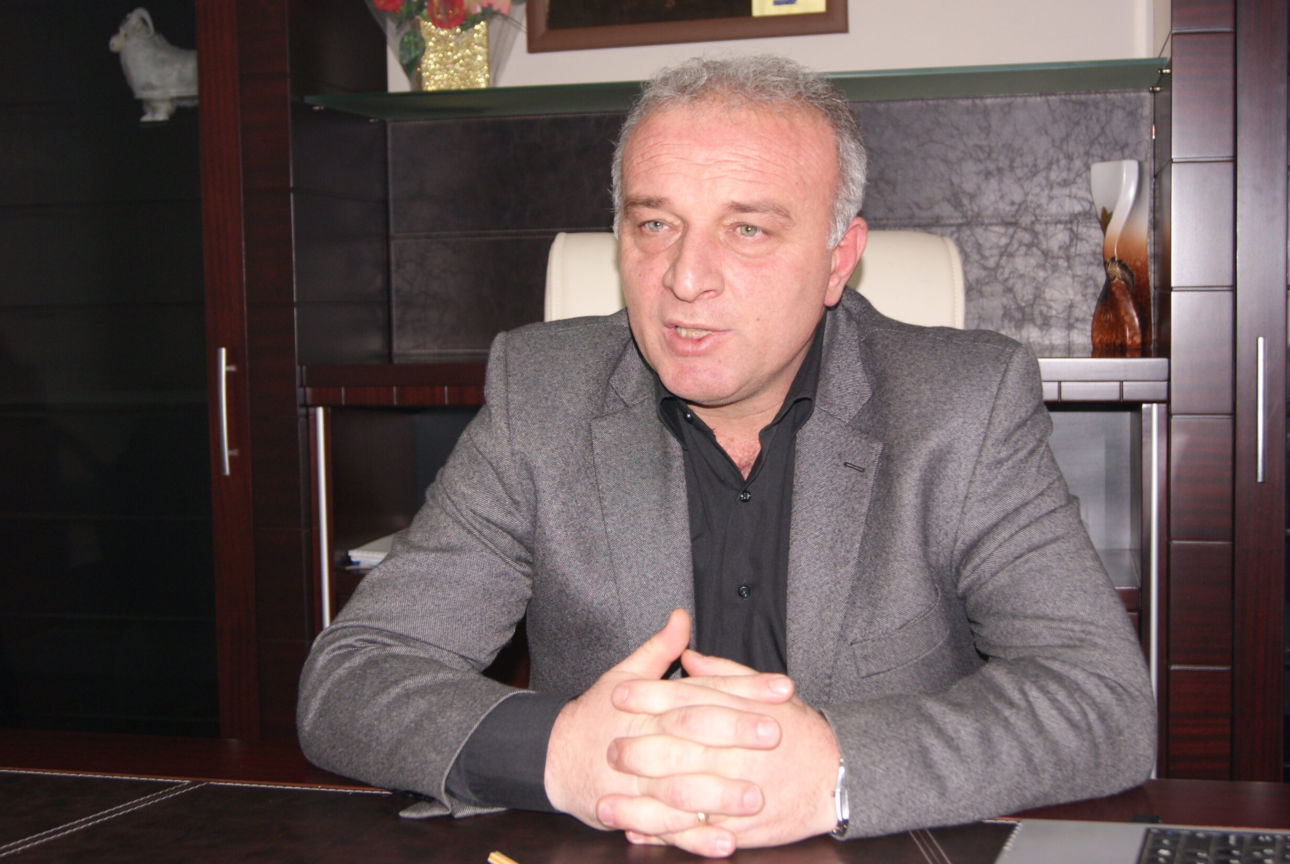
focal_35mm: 47
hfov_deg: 41.9
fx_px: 1686
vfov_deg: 28.7
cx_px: 643
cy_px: 414
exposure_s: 1/60
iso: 400
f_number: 5
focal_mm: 30
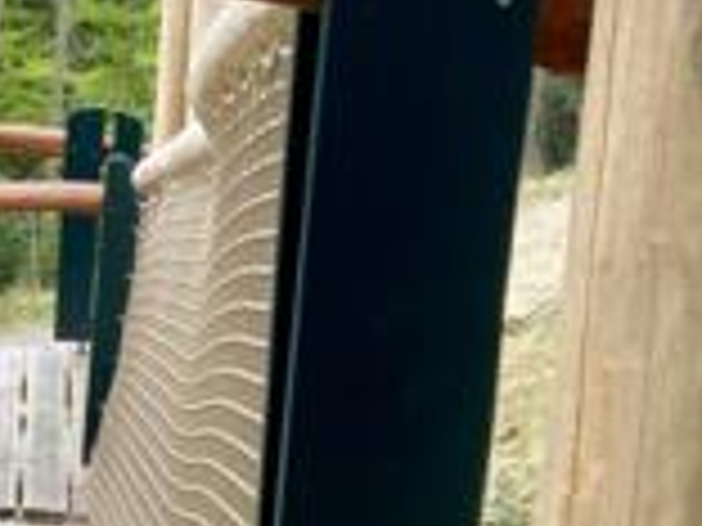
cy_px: 477
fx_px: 1987
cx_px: -164
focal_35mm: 98
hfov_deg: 18.8
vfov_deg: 14.9
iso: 32
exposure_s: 1/136
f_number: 1.8
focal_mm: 4.25
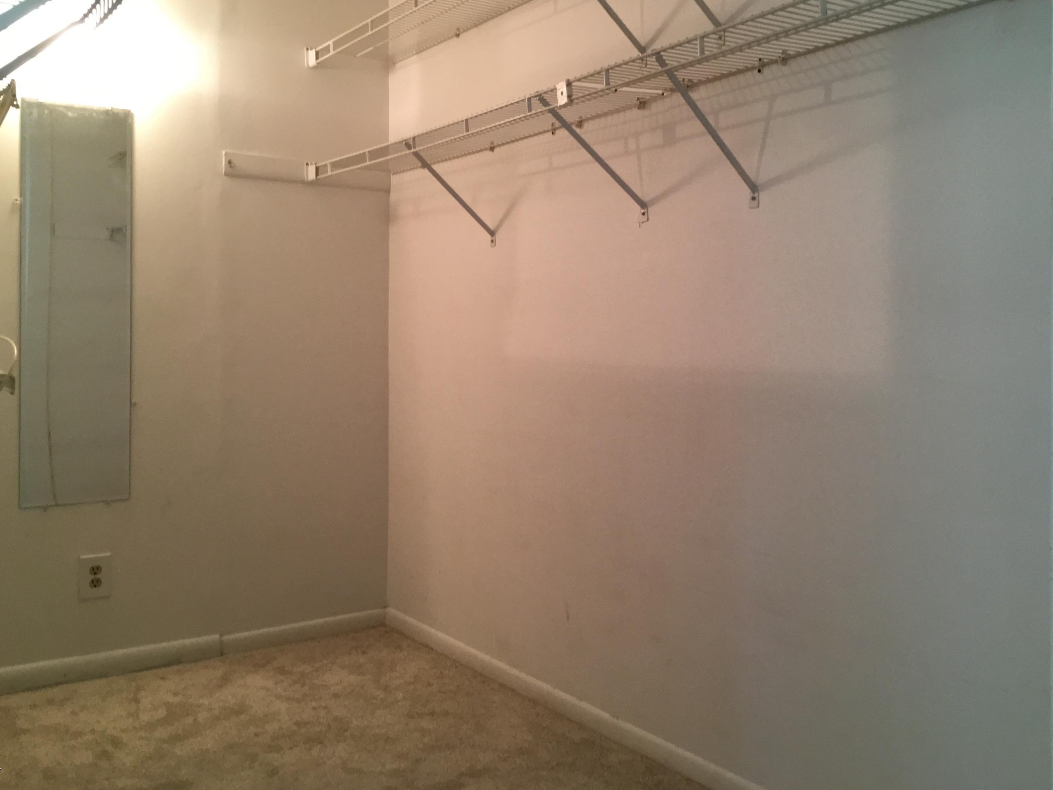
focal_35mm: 34
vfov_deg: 41.7
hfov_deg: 53.8
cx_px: 586
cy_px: 334
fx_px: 1034
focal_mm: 4.15
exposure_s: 1/24
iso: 200
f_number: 2.2
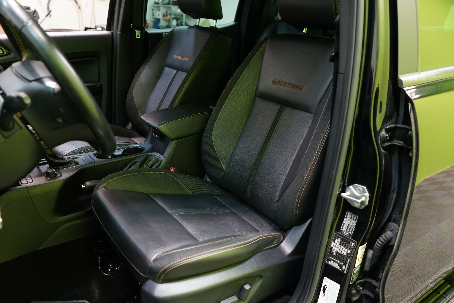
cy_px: 152
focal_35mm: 28
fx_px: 353
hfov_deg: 65.5
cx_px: 227
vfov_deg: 46.4
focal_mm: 28
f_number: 3.5
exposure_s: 1/30
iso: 1250
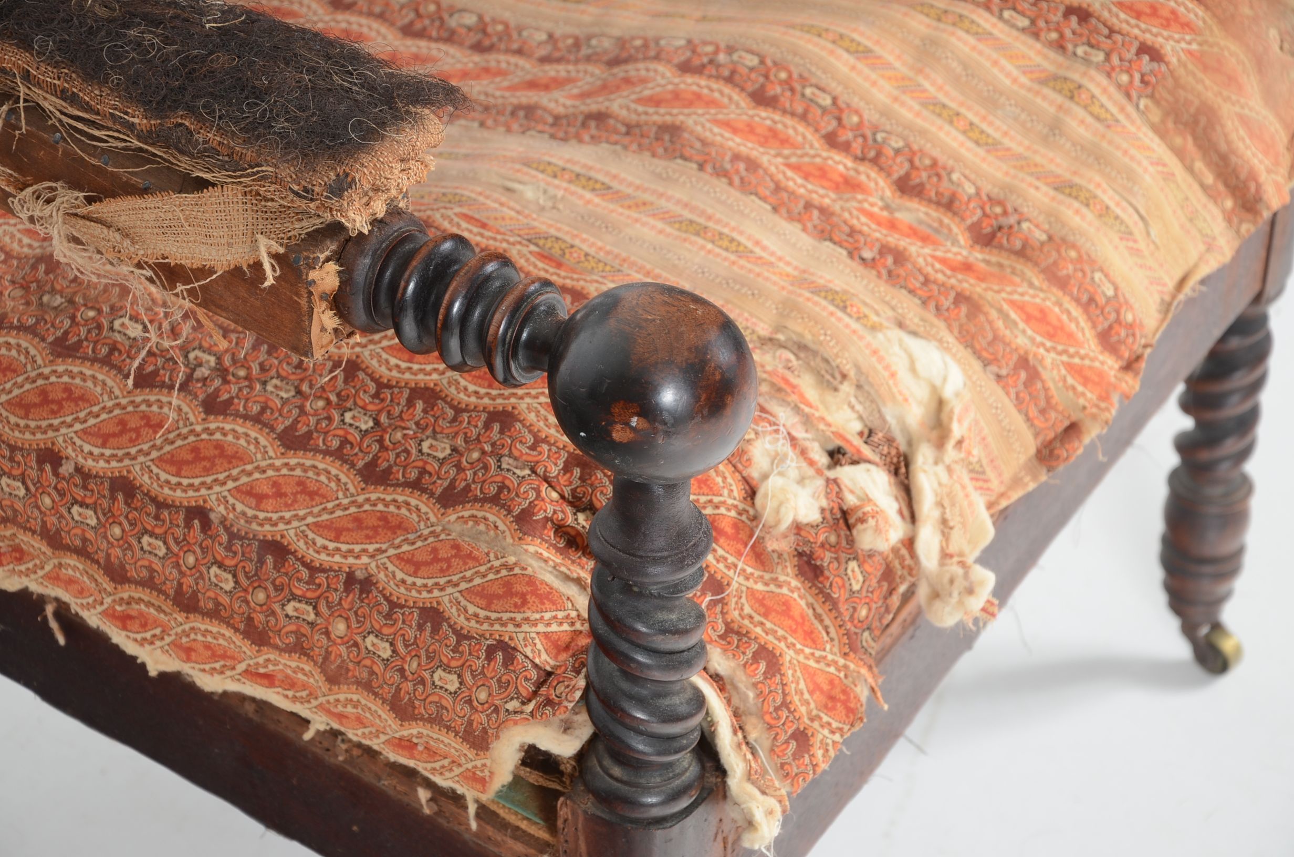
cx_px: 647
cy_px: 428
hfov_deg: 19.5
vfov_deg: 13.0
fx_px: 3766
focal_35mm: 105
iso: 160
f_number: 6.3
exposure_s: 1/80
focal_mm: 70
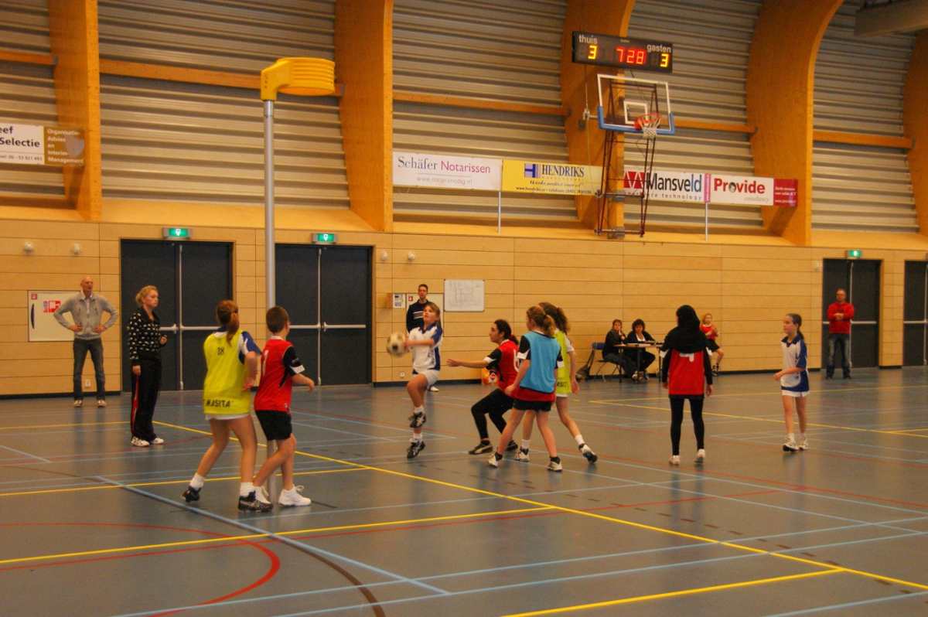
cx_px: 464
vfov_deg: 29.8
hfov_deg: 43.6
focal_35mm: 45
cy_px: 308
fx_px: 1159
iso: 800
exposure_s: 1/125
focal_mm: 30
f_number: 4
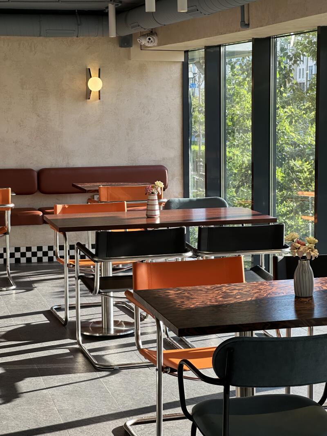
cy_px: 218
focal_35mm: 77
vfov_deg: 25.3
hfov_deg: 19.1
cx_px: 164
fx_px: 970
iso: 64
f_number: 2.8
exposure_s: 1/99
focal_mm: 9
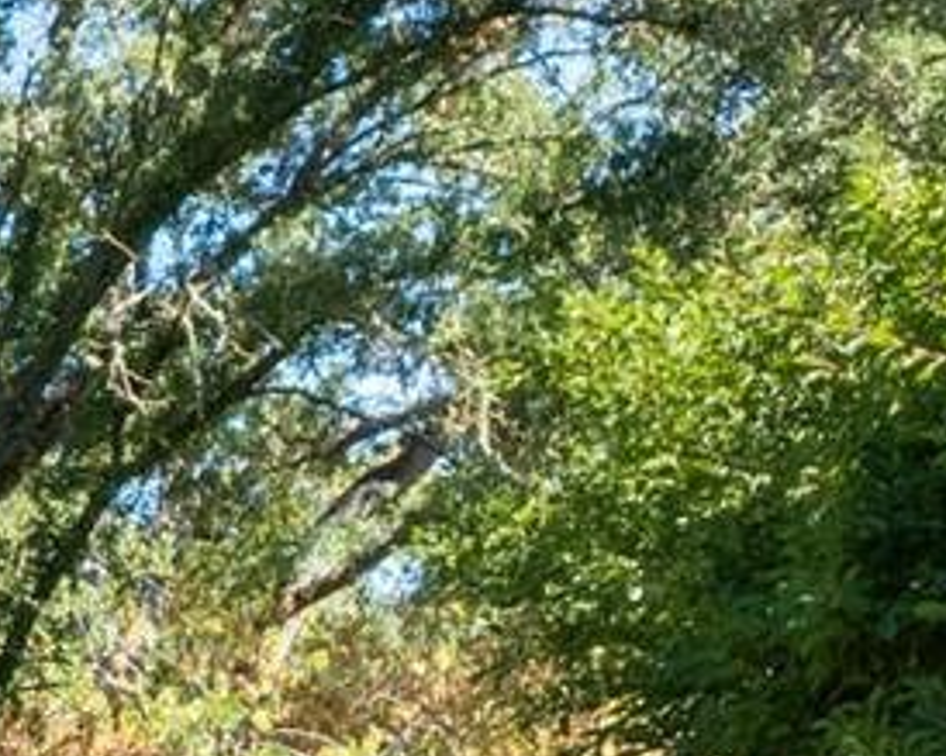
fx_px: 3163
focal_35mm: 113
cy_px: 1310
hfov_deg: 13.4
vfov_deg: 12.6
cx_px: -1208
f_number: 2.8
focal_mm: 8.38
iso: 100
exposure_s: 1/400
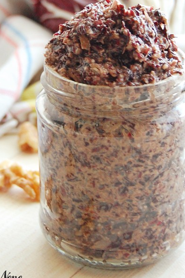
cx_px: 71
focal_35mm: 114
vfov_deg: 17.8
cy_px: 57
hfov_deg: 12.0
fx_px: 880
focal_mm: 45
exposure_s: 1/13
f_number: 5.3
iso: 800
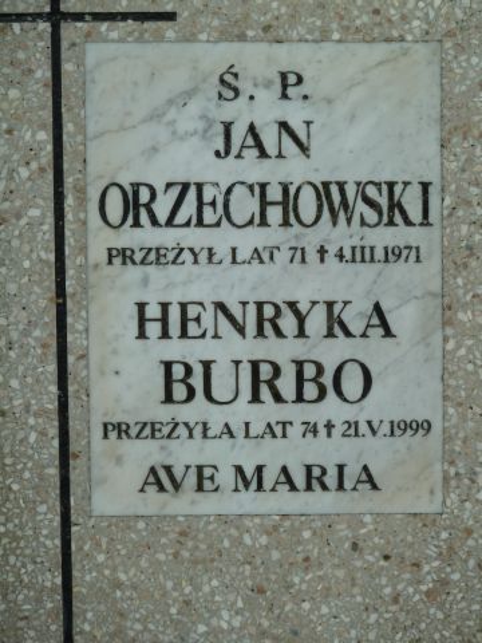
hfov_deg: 8.2
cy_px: 322
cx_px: 241
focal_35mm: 182
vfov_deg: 10.9
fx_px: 3379
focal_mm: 29.9
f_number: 4.5
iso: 80
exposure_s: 1/200
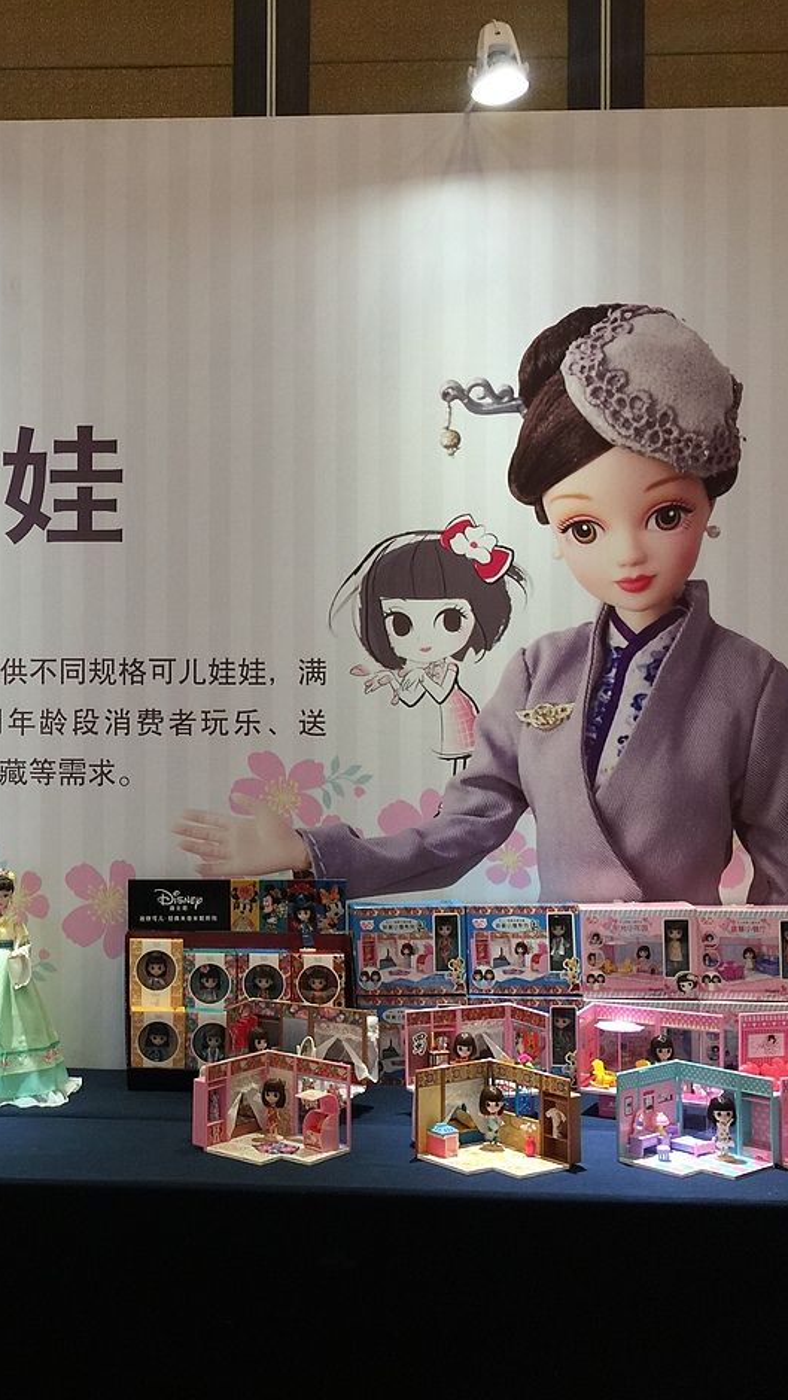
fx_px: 1597
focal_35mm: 43
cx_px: 88
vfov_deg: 47.4
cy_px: 709
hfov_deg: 26.8
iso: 32
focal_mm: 4.15
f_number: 2.2
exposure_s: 1/15
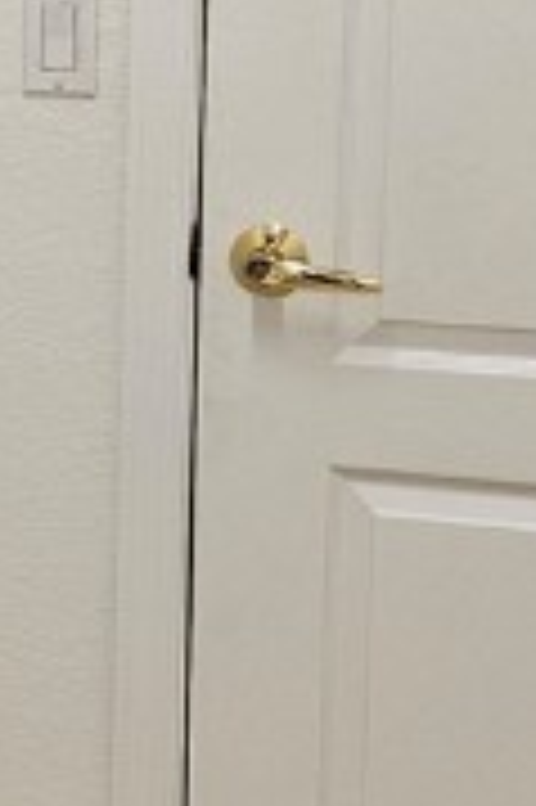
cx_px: -914
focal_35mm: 137
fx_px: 3065
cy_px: 194
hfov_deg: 8.7
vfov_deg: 14.9
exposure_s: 1/120
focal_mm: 5.4
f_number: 1.8
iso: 50
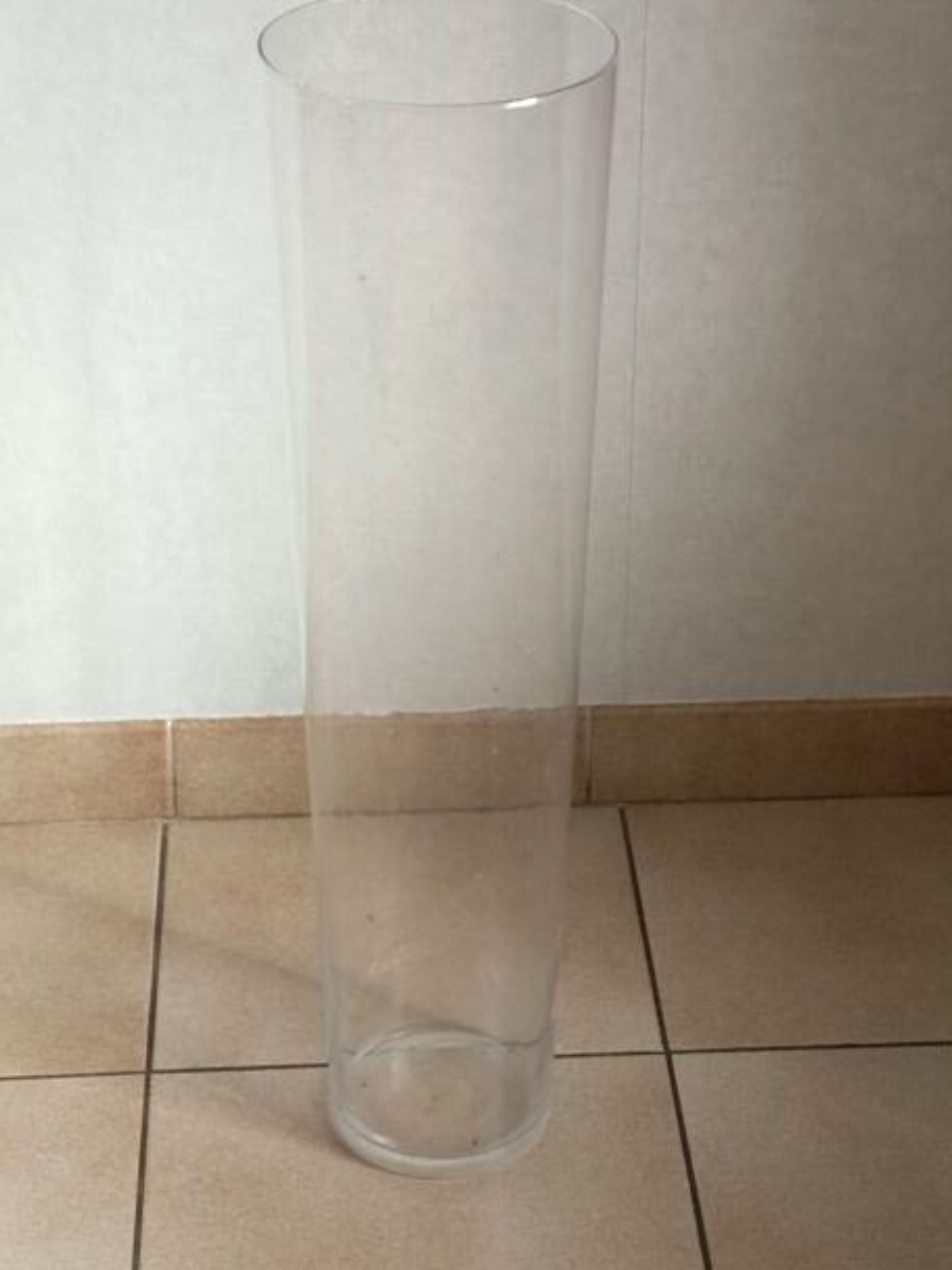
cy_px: 605
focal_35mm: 78
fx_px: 2861
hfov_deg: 18.9
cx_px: 467
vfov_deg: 25.0
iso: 348
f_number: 1.7
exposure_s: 1/33.3
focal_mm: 5.27
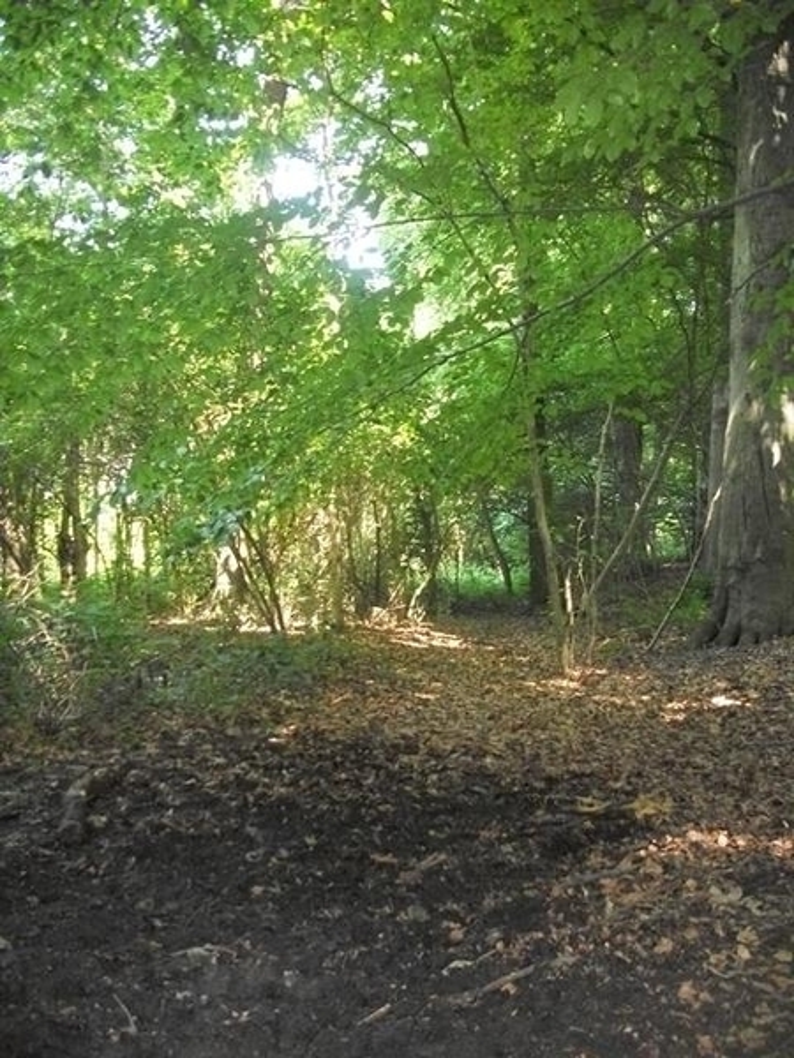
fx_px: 979
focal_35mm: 32
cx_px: 397
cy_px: 529
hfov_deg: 44.2
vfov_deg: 56.8
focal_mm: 5.7
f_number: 2.9
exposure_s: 1/60
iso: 553
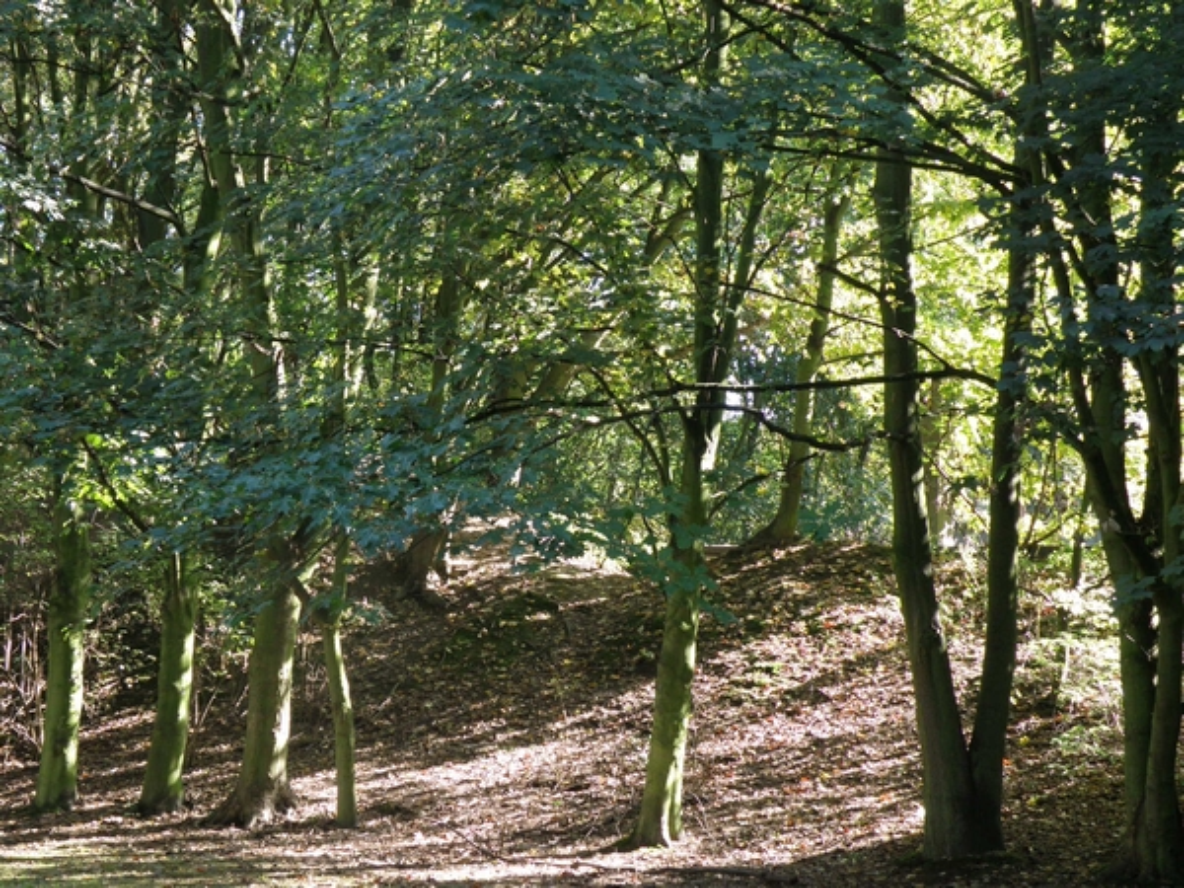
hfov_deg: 26.7
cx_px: 592
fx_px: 2497
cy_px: 444
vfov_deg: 20.2
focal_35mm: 73
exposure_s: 1/50
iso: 125
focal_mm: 13
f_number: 3.8
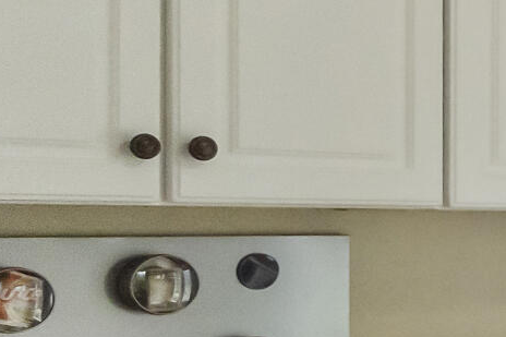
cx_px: 1341
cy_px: 236
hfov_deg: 13.0
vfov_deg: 14.1
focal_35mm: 97
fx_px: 1363
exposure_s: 1/125
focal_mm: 10
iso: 800
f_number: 9
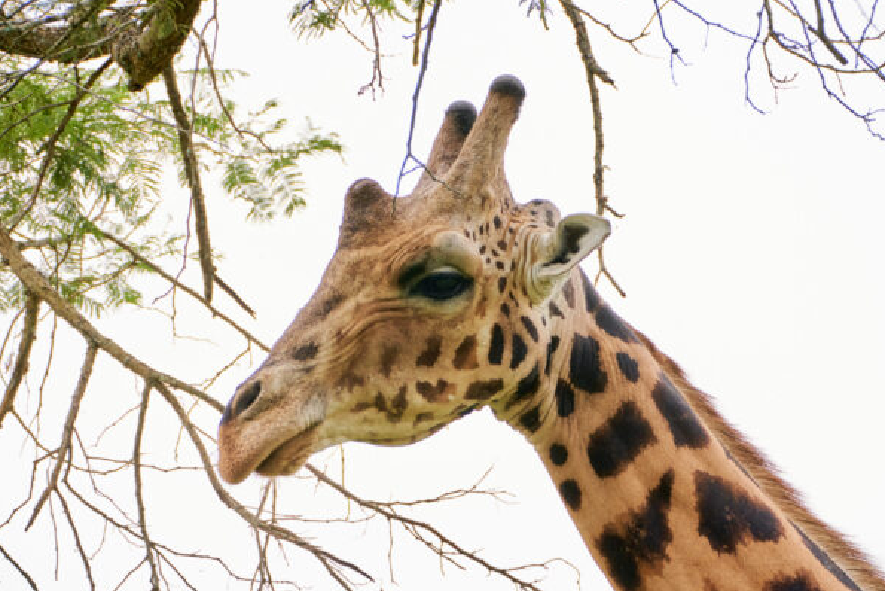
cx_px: 443
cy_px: 295
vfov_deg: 3.7
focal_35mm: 369
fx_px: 9073
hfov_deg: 5.6
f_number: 11
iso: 1600
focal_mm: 366
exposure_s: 1/640
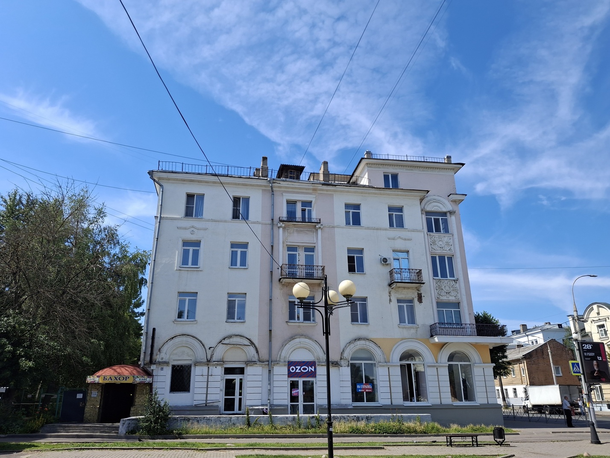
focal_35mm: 25
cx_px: 305
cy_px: 229
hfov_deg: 69.4
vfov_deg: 54.9
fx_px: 441
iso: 32
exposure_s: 1/1429
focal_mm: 4.69
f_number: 1.8
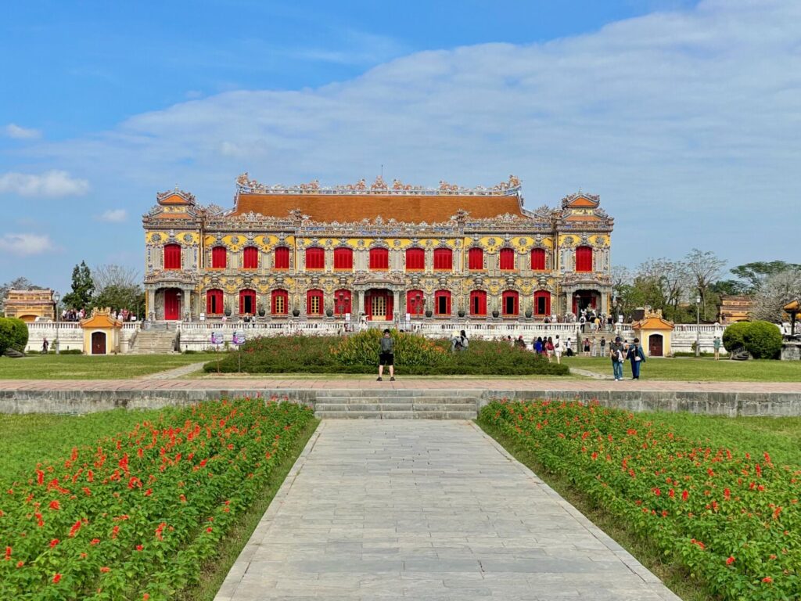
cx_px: 400
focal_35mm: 52
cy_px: 300
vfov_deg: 28.0
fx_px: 1203
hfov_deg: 36.8
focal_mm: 6
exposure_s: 1/2179
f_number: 2
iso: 25
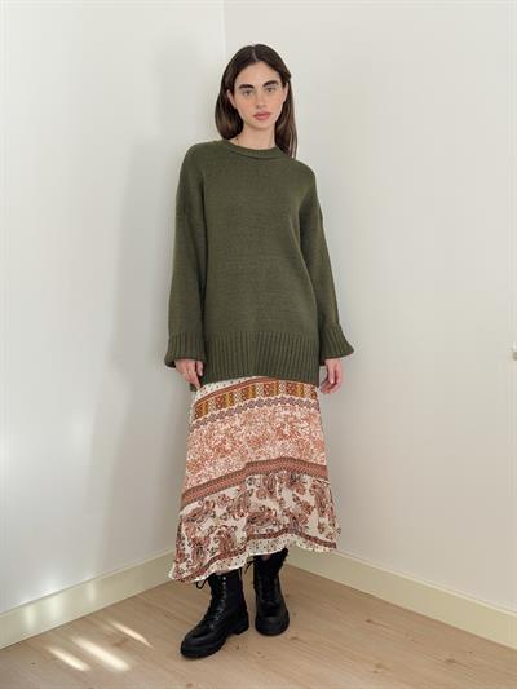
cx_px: 258
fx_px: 955
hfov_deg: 30.3
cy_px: 344
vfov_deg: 39.6
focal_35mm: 48
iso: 100
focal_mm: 6.76
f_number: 1.78
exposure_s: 1/76
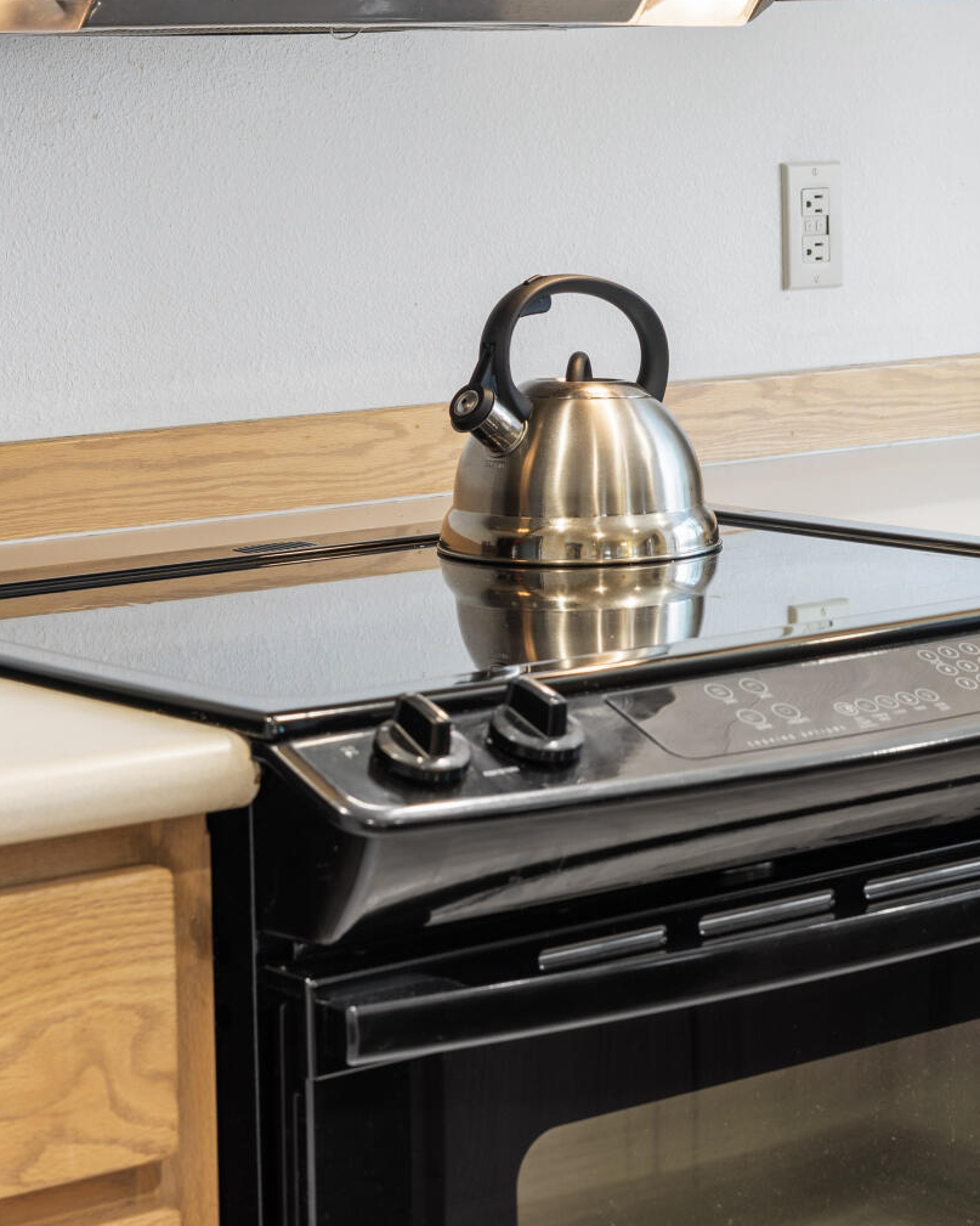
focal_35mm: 93
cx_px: 523
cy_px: 176
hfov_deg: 16.5
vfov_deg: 20.3
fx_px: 3372
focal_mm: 50
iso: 100
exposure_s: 1/5
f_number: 5.6
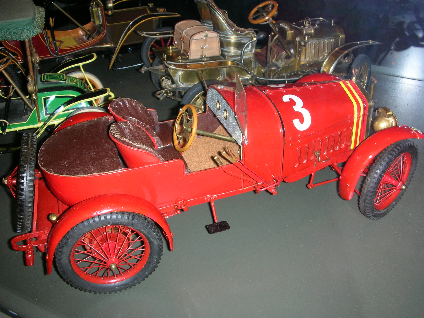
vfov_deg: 40.7
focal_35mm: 35
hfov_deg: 52.6
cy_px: 159
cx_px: 212
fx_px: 429
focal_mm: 5.8
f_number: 3
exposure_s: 1/60.1
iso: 58
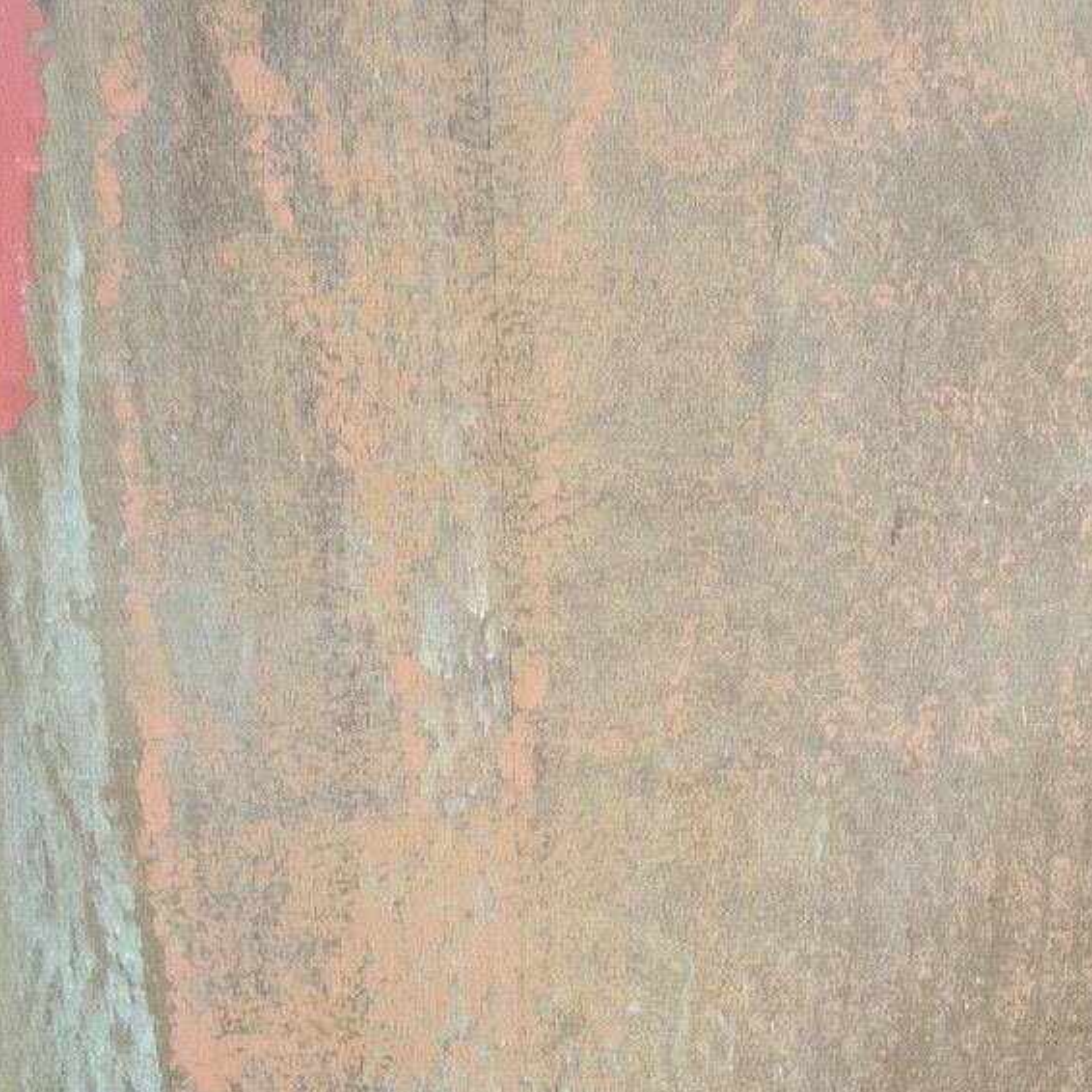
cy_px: 830
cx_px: 612
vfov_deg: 26.5
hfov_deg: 26.9
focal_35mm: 64
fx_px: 2284
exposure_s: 1/320
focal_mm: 5.7
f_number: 2.9
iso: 80
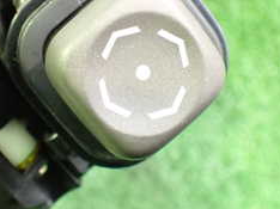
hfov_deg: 25.3
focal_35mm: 77
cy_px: 59
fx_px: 622
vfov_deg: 19.0
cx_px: 110
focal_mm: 5.4
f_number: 2.3
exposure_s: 1/30
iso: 1250
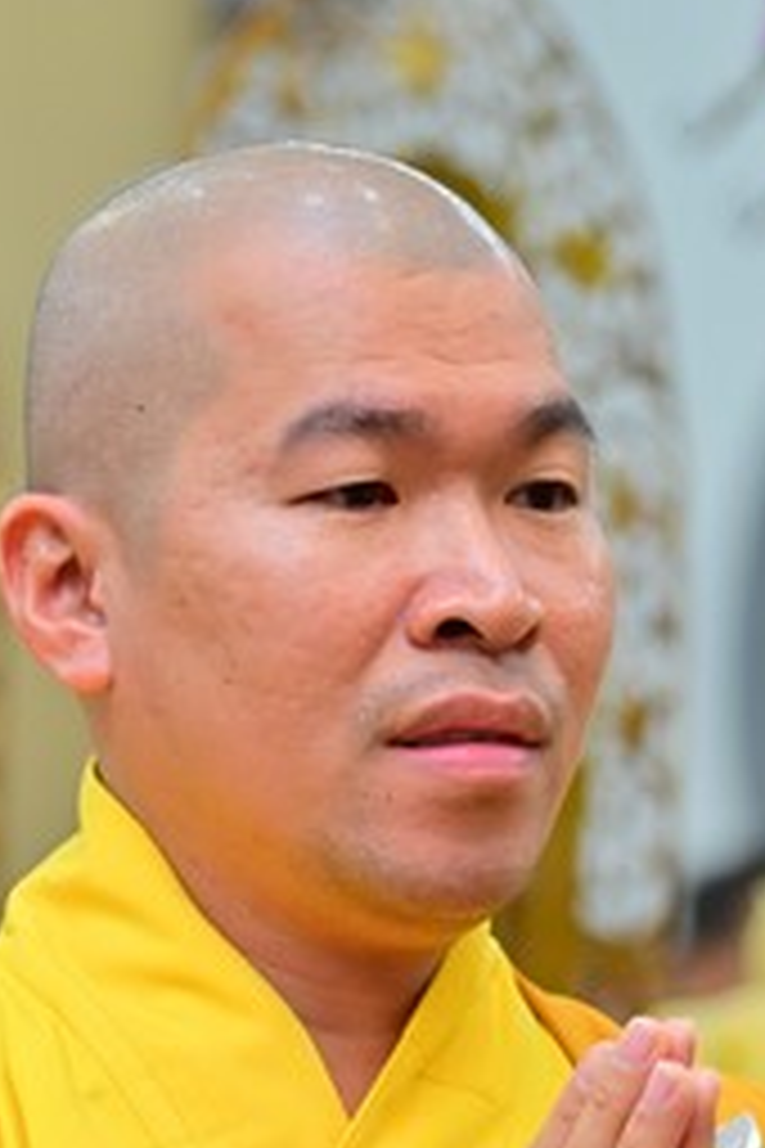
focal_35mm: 306
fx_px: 9753
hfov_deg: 4.5
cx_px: 362
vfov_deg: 6.7
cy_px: 1139
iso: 1600
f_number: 4.5
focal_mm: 120
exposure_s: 1/80
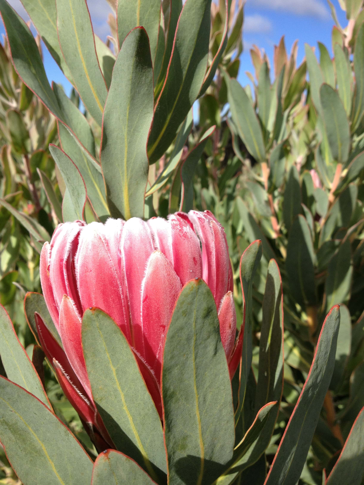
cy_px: 242
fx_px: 491
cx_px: 182
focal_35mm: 35
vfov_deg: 52.6
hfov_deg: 40.7
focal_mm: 4.28
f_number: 2.4
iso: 50
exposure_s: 1/1416
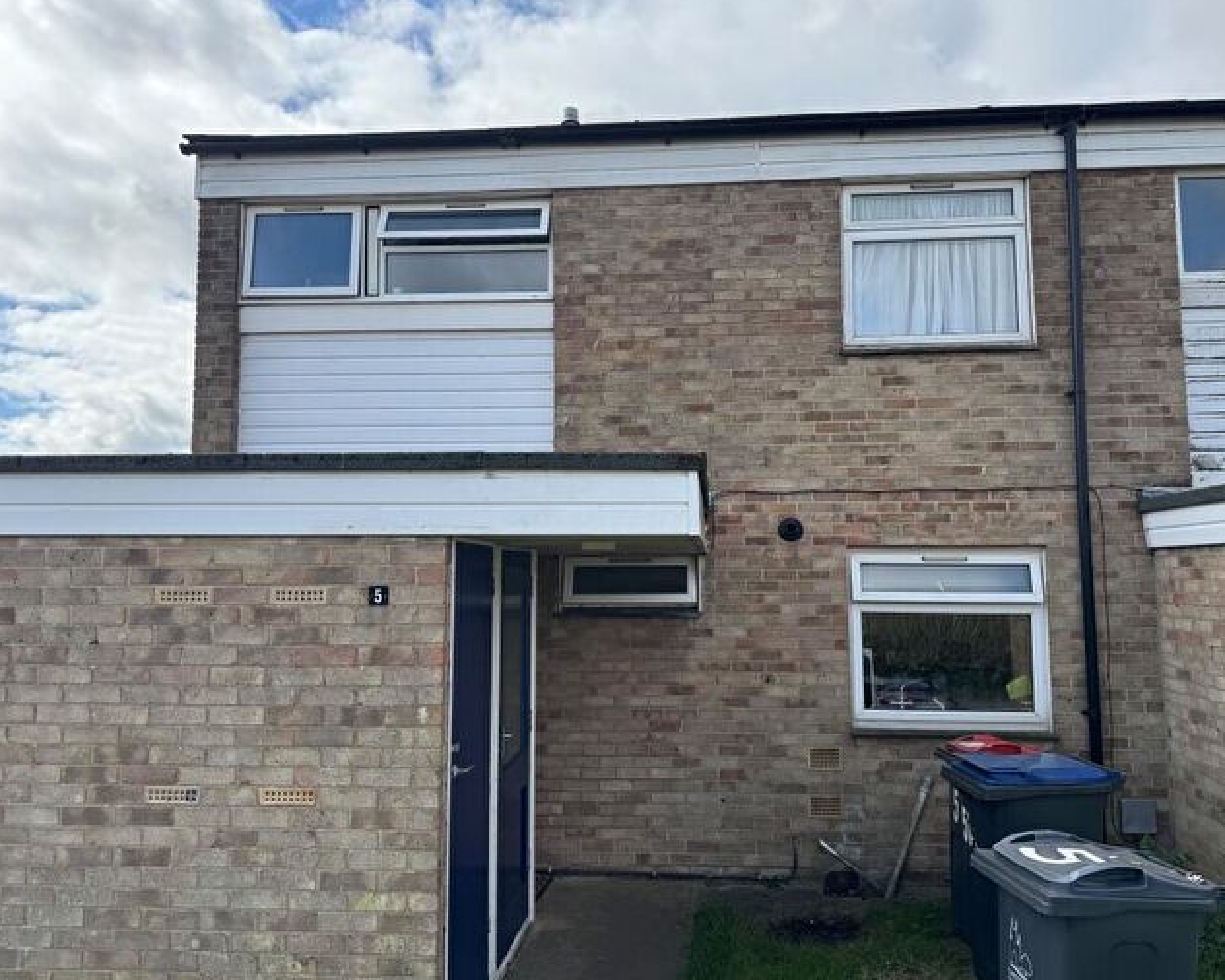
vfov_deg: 54.9
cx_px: 641
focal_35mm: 26
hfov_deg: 66.0
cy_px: 480
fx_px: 943
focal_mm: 6.76
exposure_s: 1/3247
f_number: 1.78
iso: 80
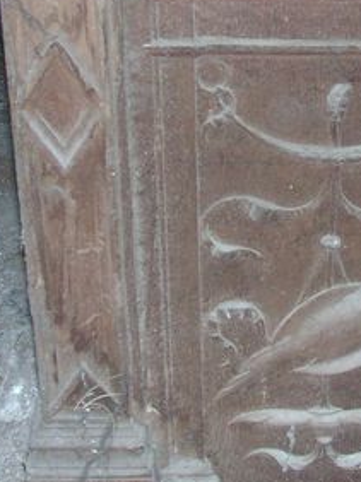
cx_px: 316
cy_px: 108
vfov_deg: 21.1
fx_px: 1281
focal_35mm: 92
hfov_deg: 15.9
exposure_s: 1/60
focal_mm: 5.6
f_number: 2.7
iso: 205
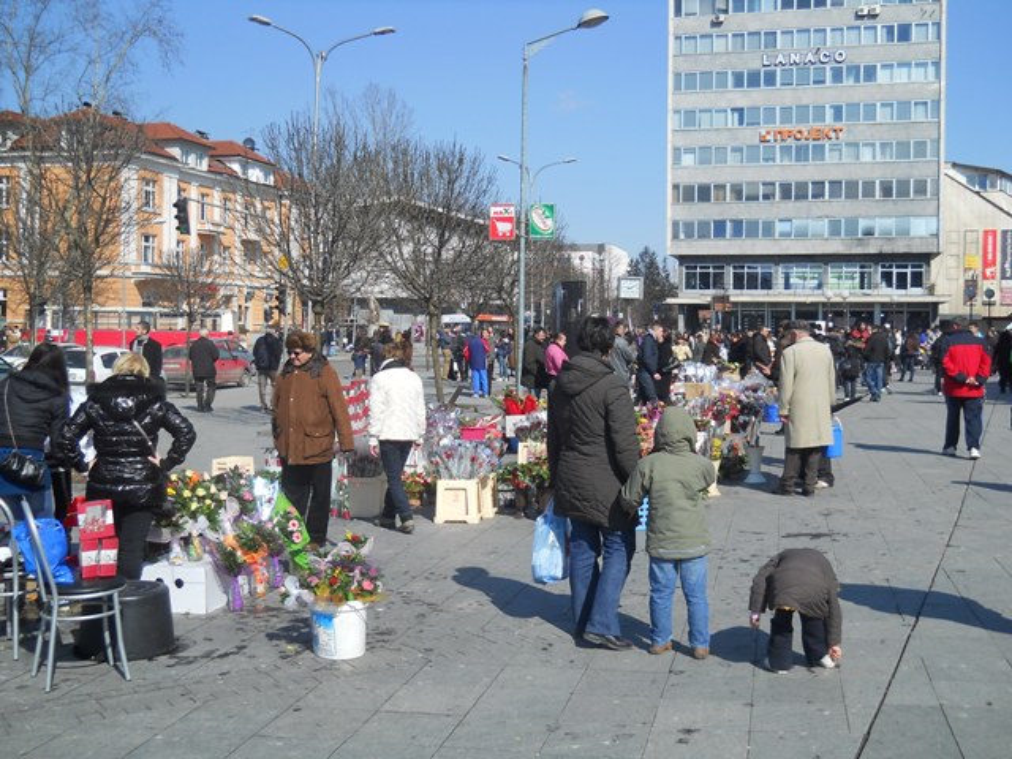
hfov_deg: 45.8
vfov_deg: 35.1
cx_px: 506
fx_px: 1199
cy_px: 380
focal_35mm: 41
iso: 80
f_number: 5.5
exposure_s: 1/400
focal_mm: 6.72
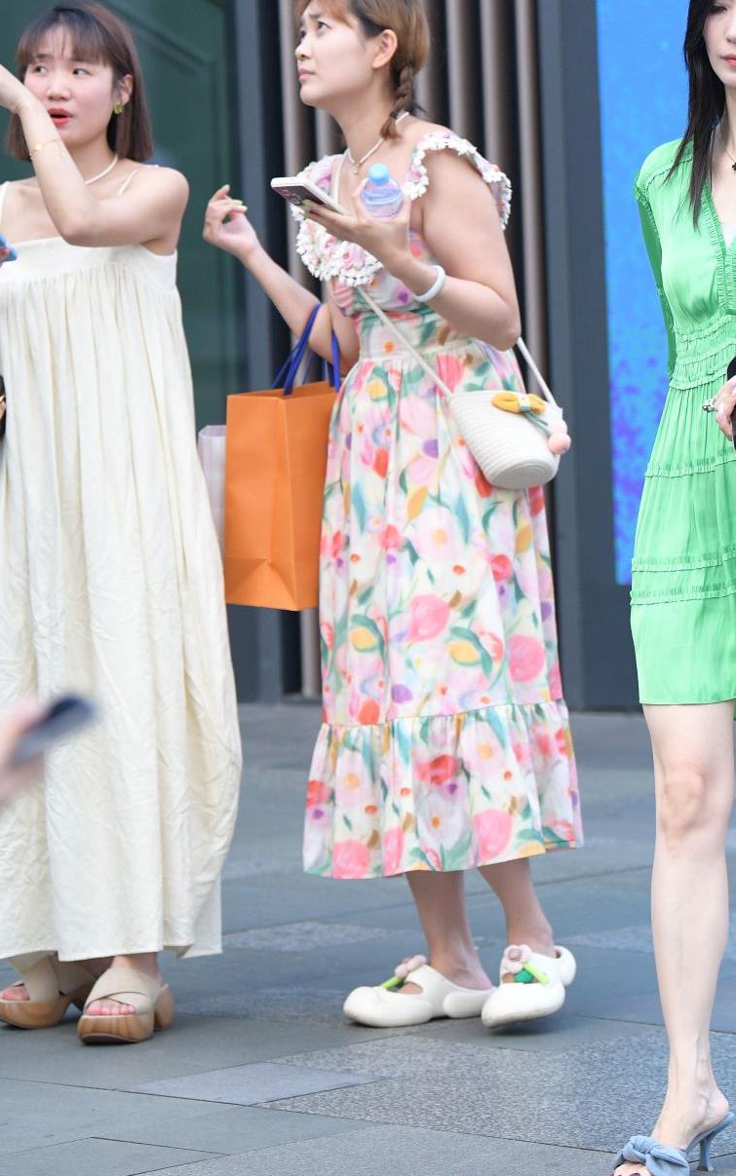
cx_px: 780
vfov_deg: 10.0
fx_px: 6704
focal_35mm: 209
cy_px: 325
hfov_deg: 6.3
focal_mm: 100
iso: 1250
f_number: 3.5
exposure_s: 1/500
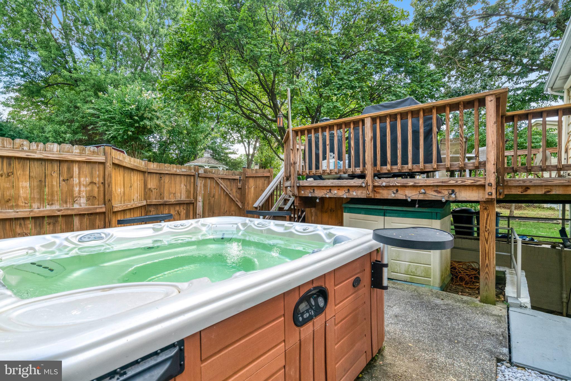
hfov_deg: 96.7
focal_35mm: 16
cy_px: 190
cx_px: 286
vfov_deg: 73.8
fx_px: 254
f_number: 8
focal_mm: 16
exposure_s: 1/320
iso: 1250
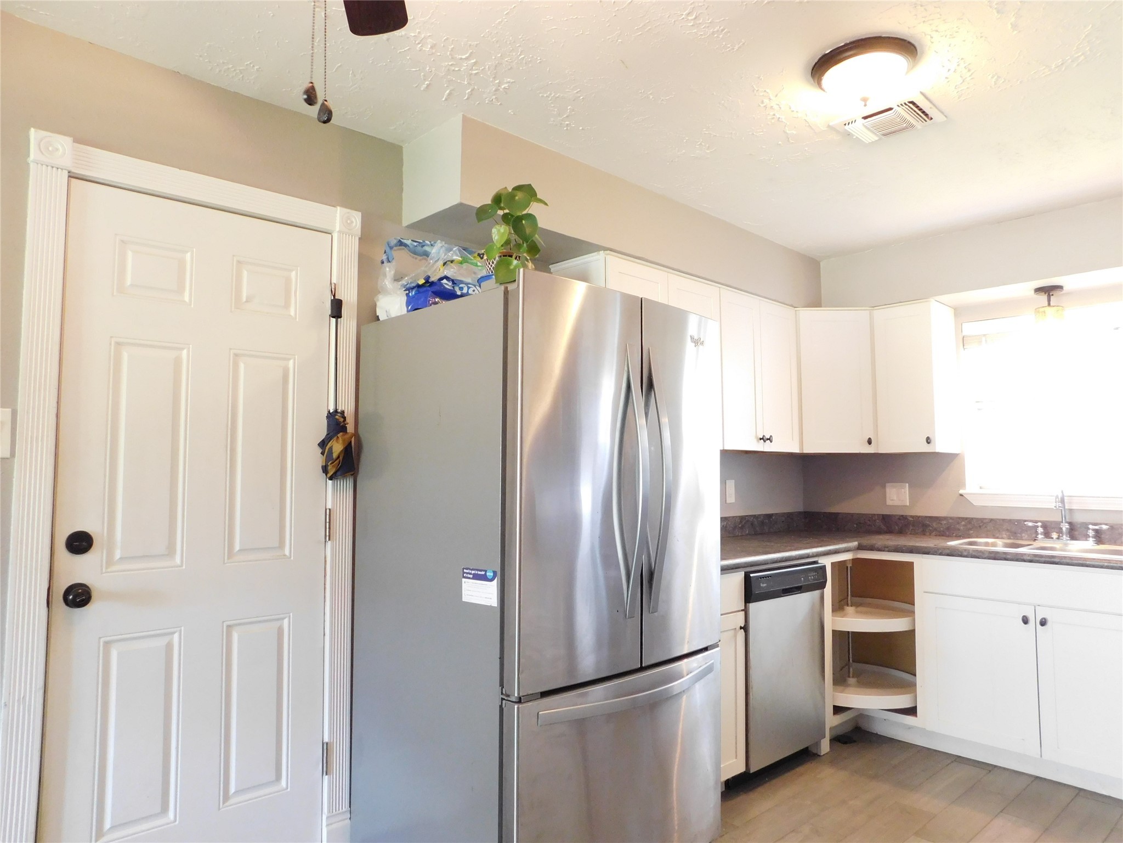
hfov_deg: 73.9
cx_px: 562
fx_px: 746
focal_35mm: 23
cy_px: 422
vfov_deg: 58.9
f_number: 3
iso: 400
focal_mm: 4
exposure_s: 1/13
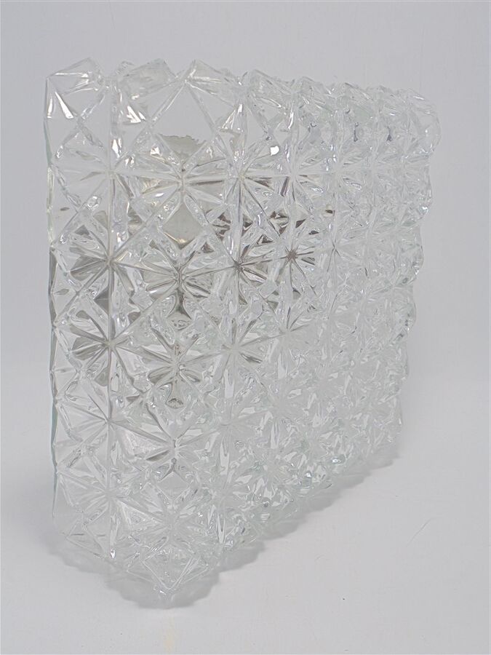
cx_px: 246
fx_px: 719
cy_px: 328
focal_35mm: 38
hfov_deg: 37.7
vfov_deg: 49.0
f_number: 4.2
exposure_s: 1/60
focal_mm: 6.9
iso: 100
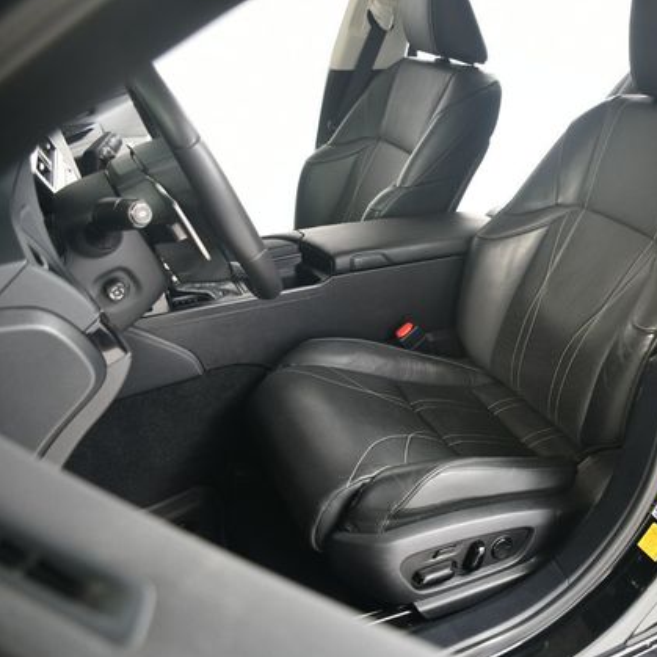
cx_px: 500
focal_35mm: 35
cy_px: 332
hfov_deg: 45.4
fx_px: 752
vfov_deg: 47.2
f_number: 3.5
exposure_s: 1/160
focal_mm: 18
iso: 100
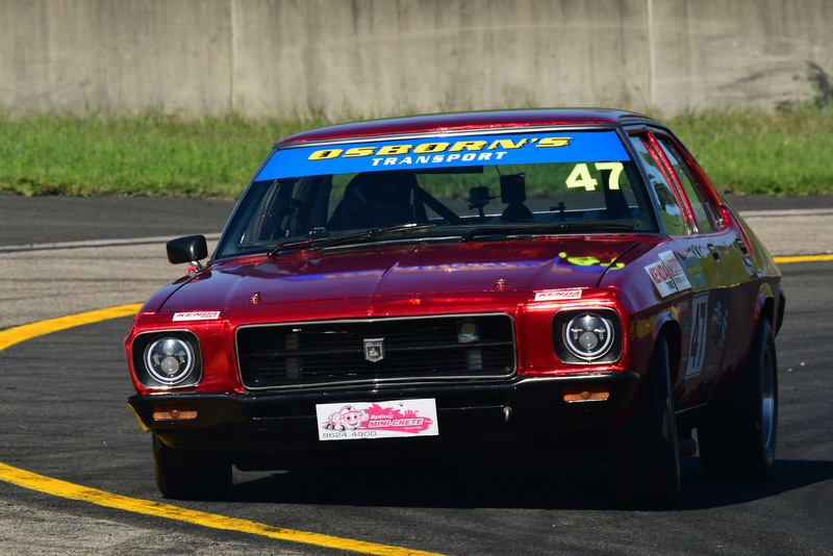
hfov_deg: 3.5
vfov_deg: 2.4
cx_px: 416
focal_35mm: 585
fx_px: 13540
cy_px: 278
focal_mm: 390
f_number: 13
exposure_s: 1/640
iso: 400
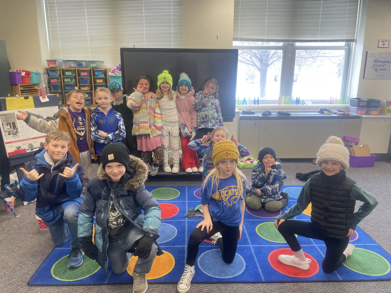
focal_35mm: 26
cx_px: 196
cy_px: 146
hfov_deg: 67.3
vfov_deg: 53.1
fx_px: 294
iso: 64
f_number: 1.6
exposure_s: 1/60
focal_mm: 4.2
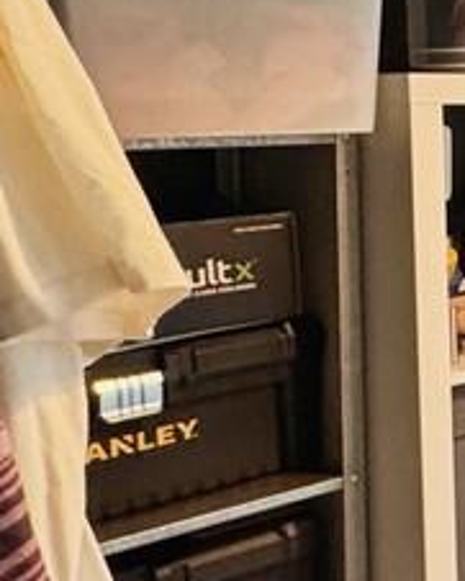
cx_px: 1213
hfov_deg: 13.6
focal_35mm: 62
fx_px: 1066
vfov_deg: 30.4
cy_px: 334
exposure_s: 1/63
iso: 320
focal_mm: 2.22
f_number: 2.2
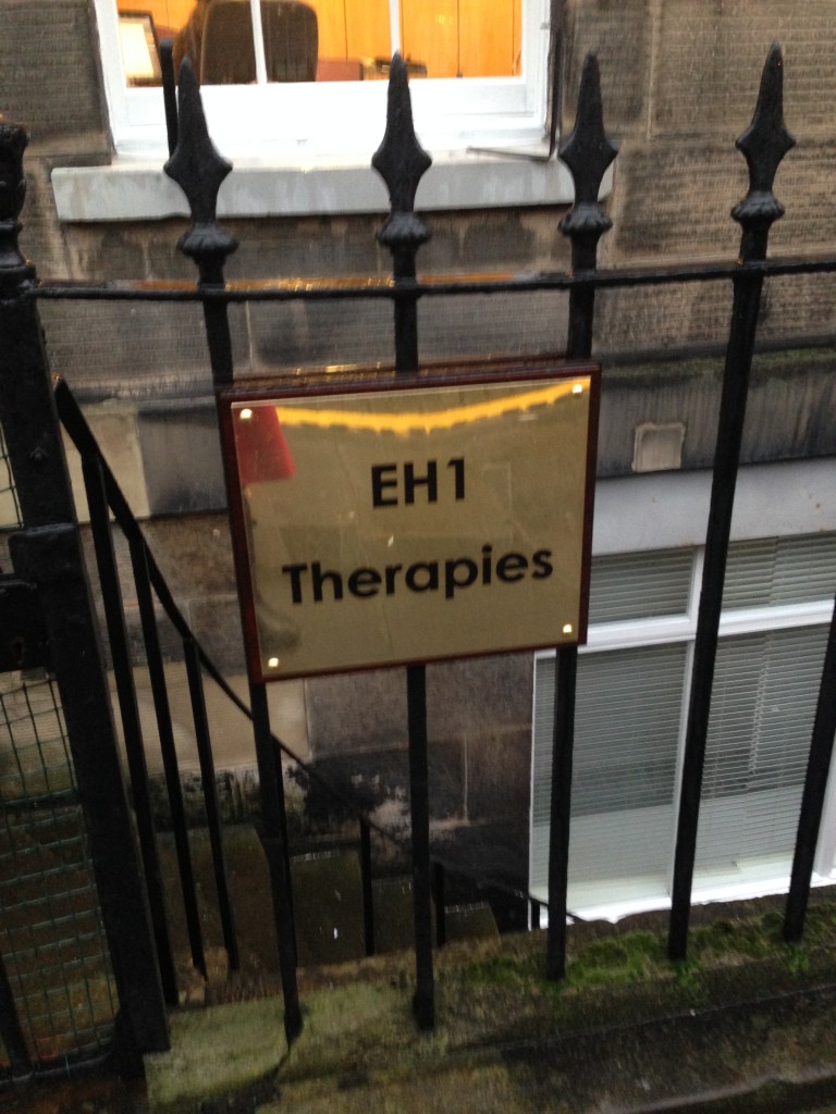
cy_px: 557
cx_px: 418
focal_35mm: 33
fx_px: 1063
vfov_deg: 55.4
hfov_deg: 42.9
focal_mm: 4.12
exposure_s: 1/20
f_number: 2.4
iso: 250
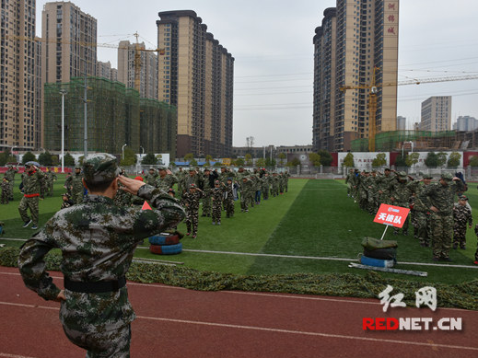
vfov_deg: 46.8
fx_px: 414
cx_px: 225
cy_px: 177
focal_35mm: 30
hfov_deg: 59.9
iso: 320
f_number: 7.1
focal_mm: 18
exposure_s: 1/200
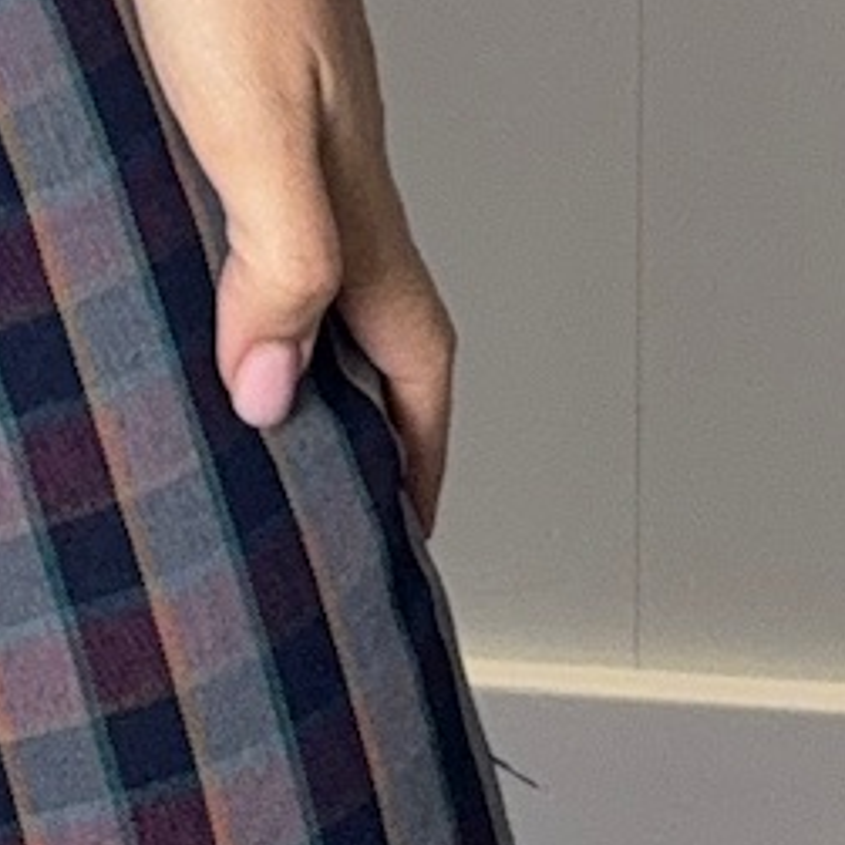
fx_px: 4778
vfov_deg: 7.9
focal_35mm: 173
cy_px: -2087
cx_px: -441
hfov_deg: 9.8
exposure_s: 1/100
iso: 100
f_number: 1.78
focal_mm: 6.76
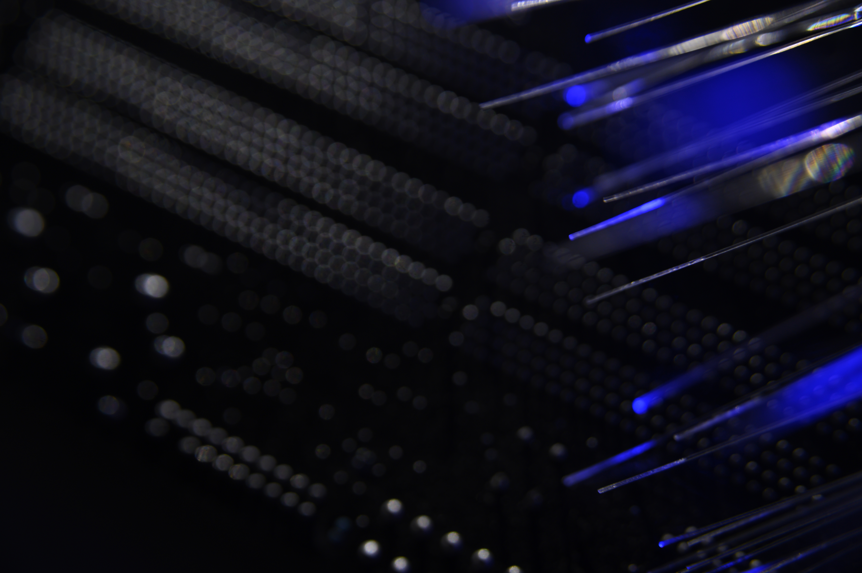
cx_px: 431
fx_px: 2034
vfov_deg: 16.1
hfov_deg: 23.9
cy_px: 286
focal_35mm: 85
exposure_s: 1/50
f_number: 5.6
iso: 400
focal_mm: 85
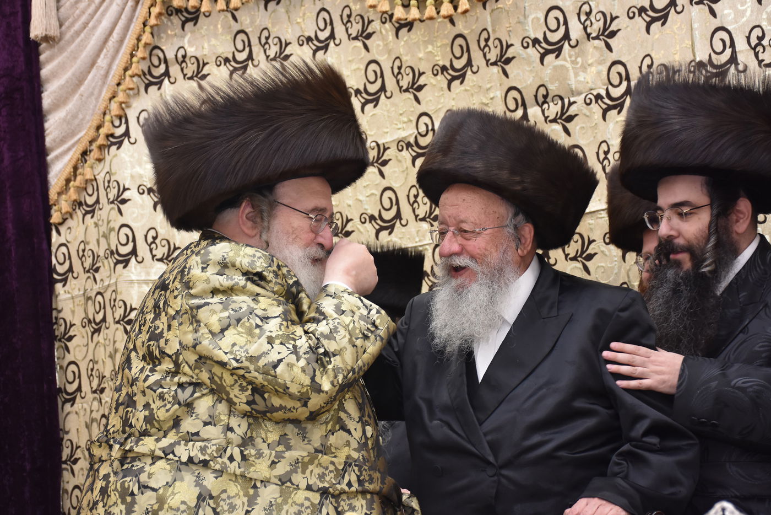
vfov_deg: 20.2
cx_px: 386
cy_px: 258
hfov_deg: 29.9
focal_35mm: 68
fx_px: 1446
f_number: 5.6
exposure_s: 1/80
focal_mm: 45
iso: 1000
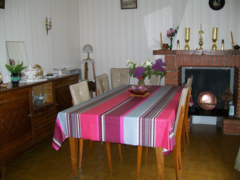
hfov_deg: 54.0
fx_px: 236
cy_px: 90
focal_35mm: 34
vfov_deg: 41.8
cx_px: 120
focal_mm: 6.1
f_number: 2.7
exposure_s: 1/60
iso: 160
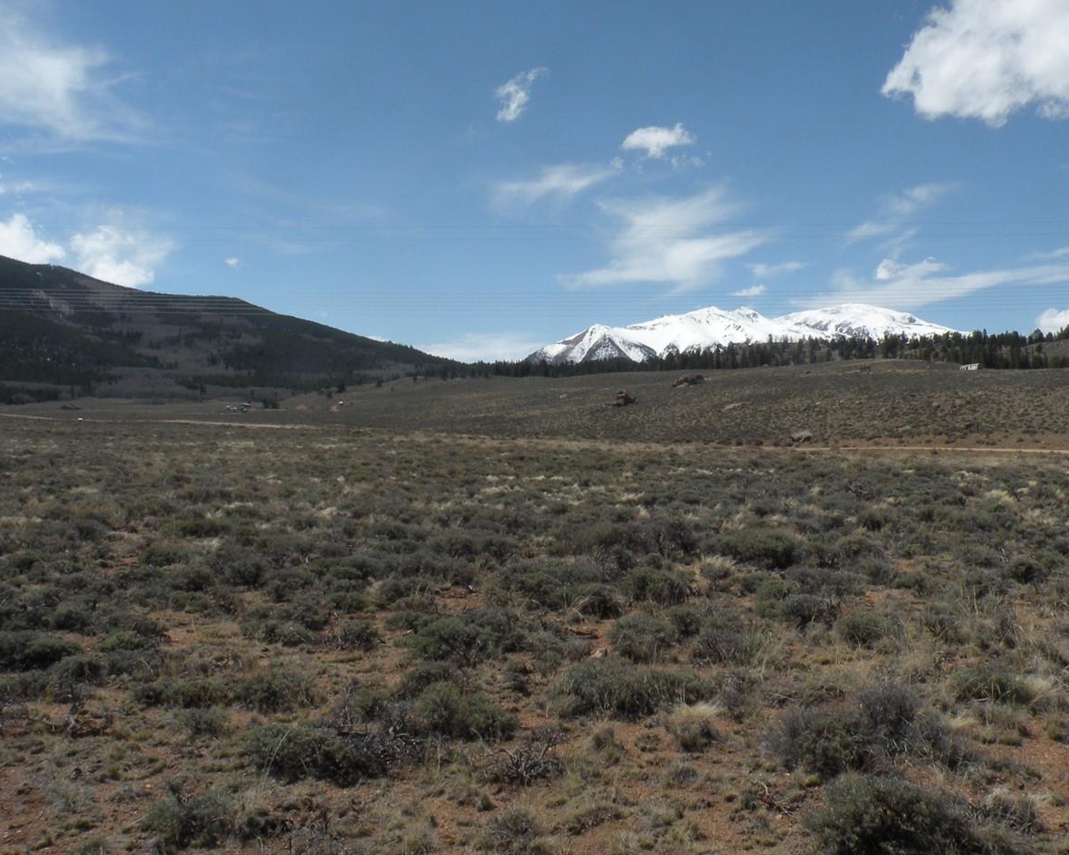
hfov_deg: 49.9
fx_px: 1139
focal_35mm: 36
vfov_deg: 40.9
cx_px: 655
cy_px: 333
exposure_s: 1/322
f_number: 8
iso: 64
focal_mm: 4.7
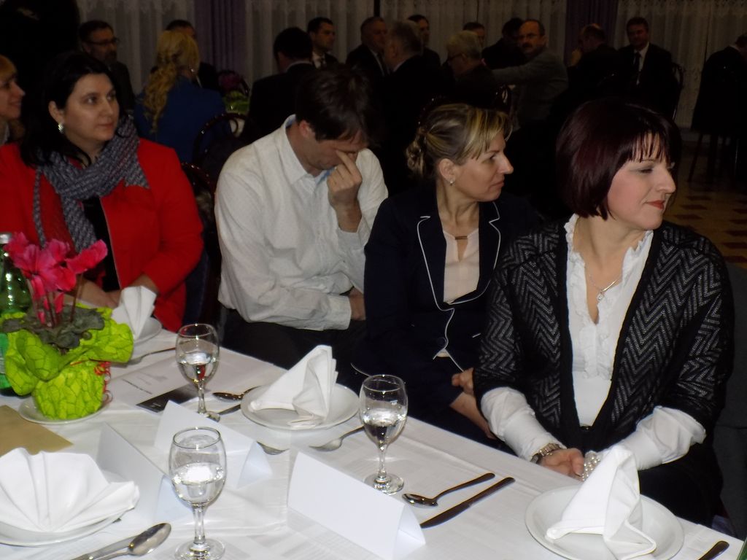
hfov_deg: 45.8
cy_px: 280
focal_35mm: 41
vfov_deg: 35.1
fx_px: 885
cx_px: 374
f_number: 3.6
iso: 200
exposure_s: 1/30
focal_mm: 7.3
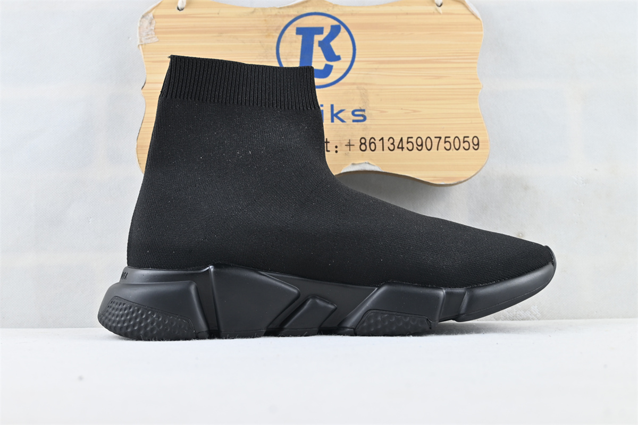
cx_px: 319
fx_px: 744
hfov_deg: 46.4
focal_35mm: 42
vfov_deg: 31.9
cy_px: 212
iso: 140
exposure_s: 1/40
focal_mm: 28
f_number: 4.5
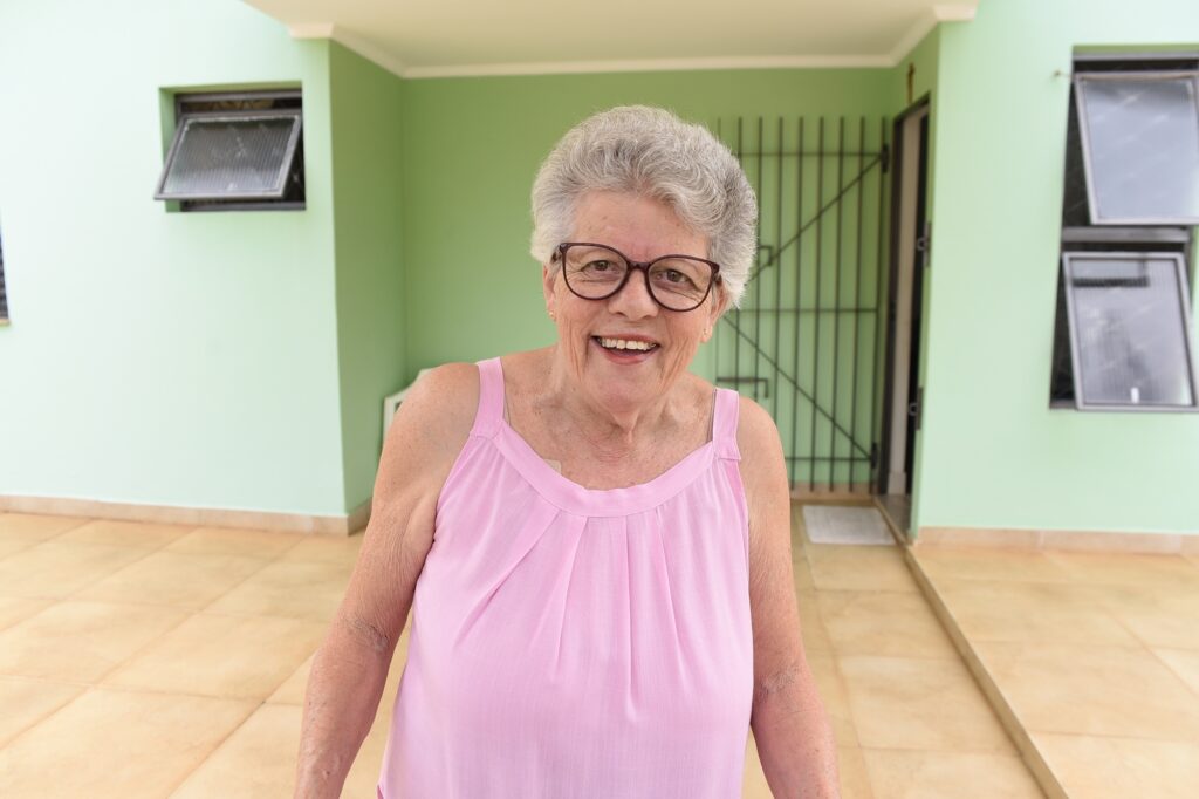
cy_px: 400
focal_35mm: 27
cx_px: 600
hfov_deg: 67.4
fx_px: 899
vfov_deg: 47.9
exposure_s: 1/250
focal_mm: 27
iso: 200
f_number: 5
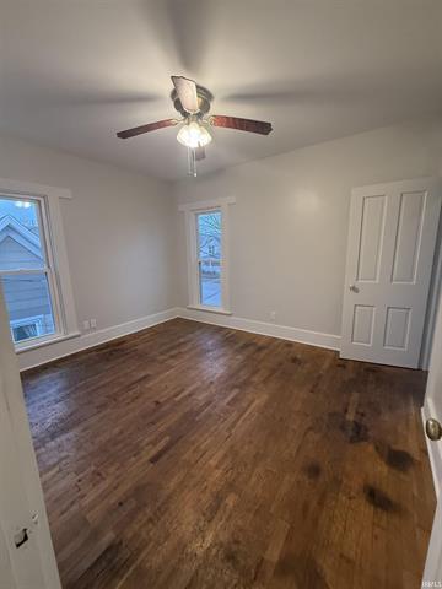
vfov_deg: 102.1
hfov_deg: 85.7
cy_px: 294
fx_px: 238
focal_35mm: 14
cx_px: 221
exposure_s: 1/120
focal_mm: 2.22
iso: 320
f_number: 2.2
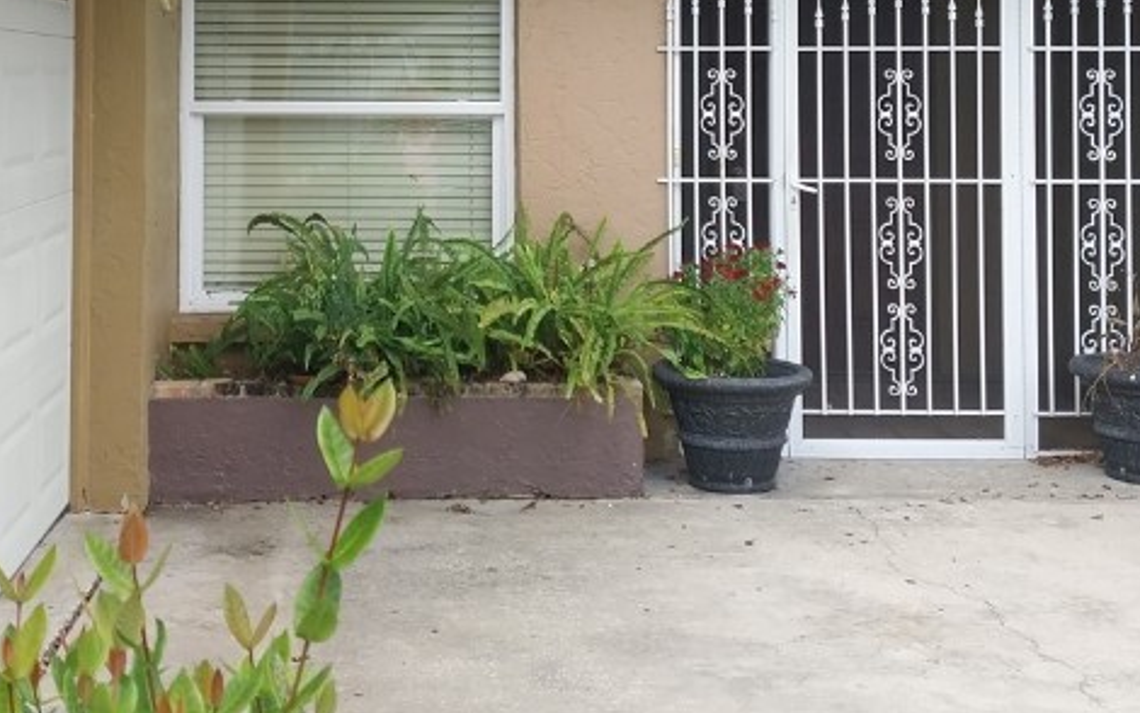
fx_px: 1865
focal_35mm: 60
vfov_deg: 21.1
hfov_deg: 33.9
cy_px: 56
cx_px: 441
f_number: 1.8
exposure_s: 1/218
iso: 20
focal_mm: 4
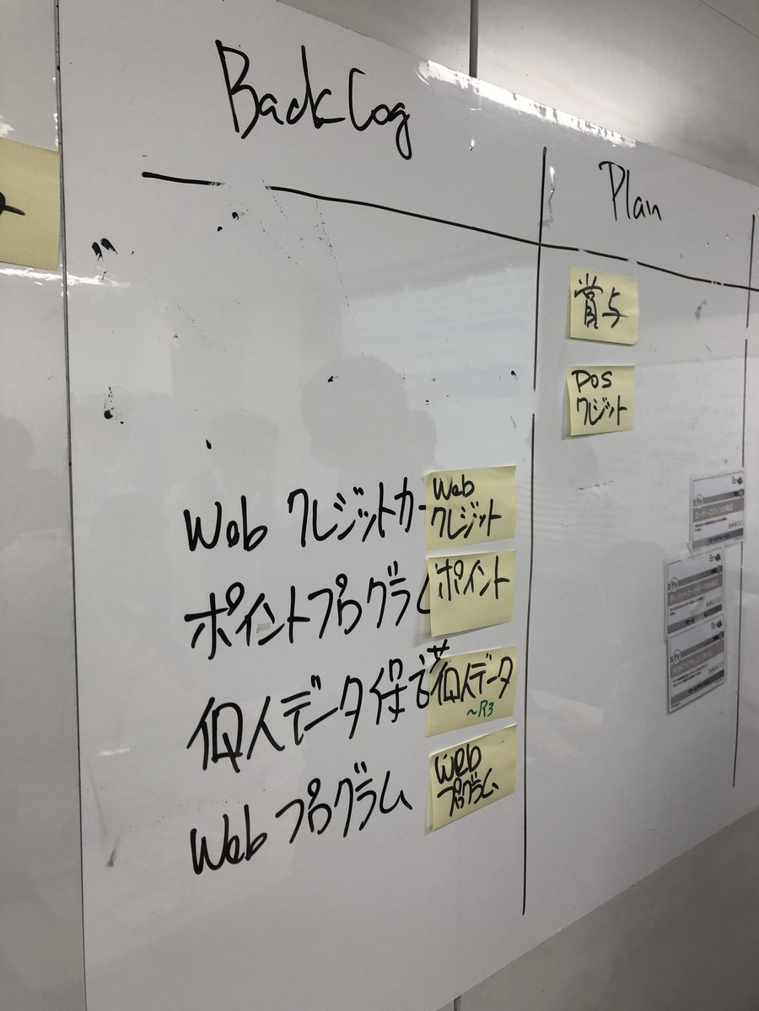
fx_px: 819
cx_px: 380
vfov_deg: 63.4
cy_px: 506
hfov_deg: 49.7
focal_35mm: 28
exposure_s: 1/33
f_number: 1.8
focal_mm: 3.99
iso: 25
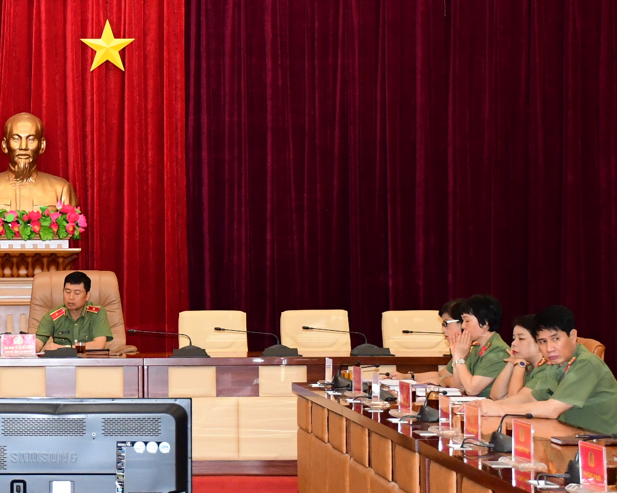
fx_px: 1867
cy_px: 180
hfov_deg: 18.4
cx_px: 50
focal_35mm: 102
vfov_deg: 15.0
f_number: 4
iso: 2000
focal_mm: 27
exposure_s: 1/200
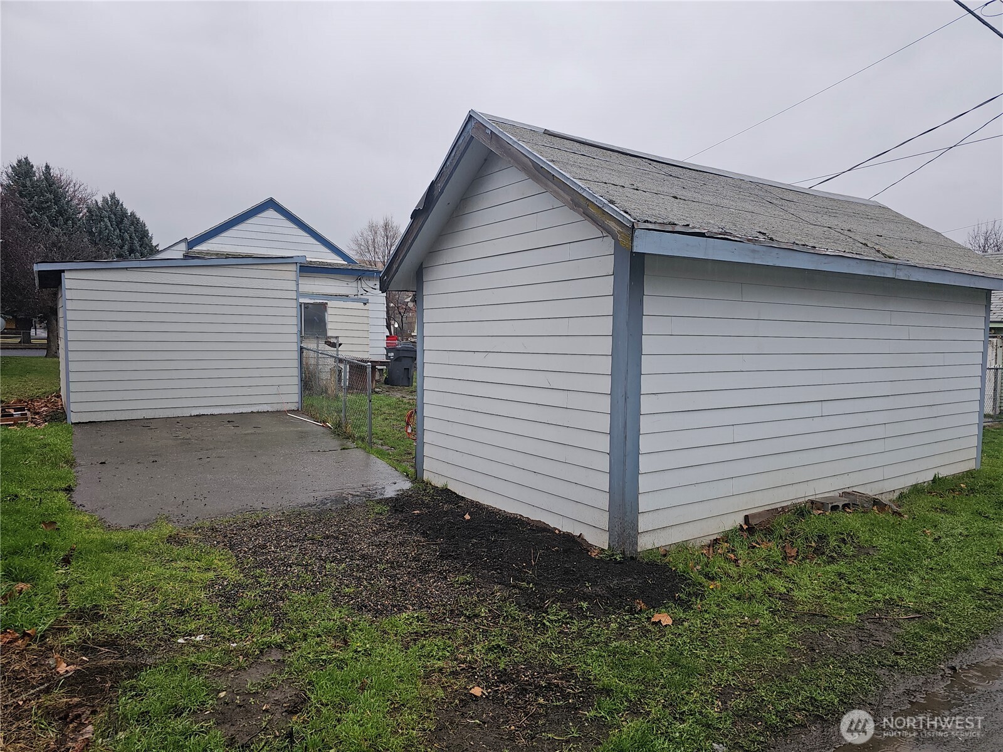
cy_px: 376
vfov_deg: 58.9
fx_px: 666
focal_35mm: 23
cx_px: 502
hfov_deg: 73.9
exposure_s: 1/120
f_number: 1.7
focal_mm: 6.3
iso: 16
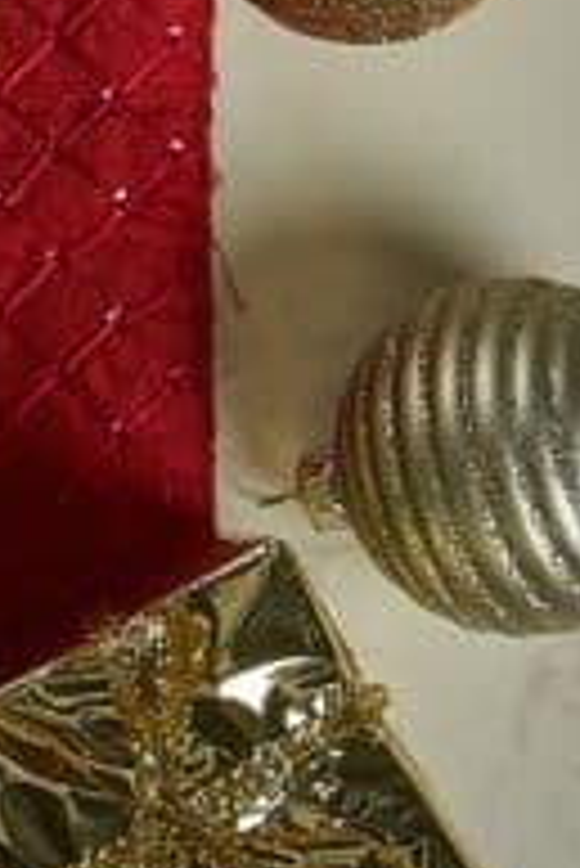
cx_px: -1236
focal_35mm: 342
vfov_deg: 6.0
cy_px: -288
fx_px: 8250
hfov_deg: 3.9
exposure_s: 1/40
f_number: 10
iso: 500
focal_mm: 55
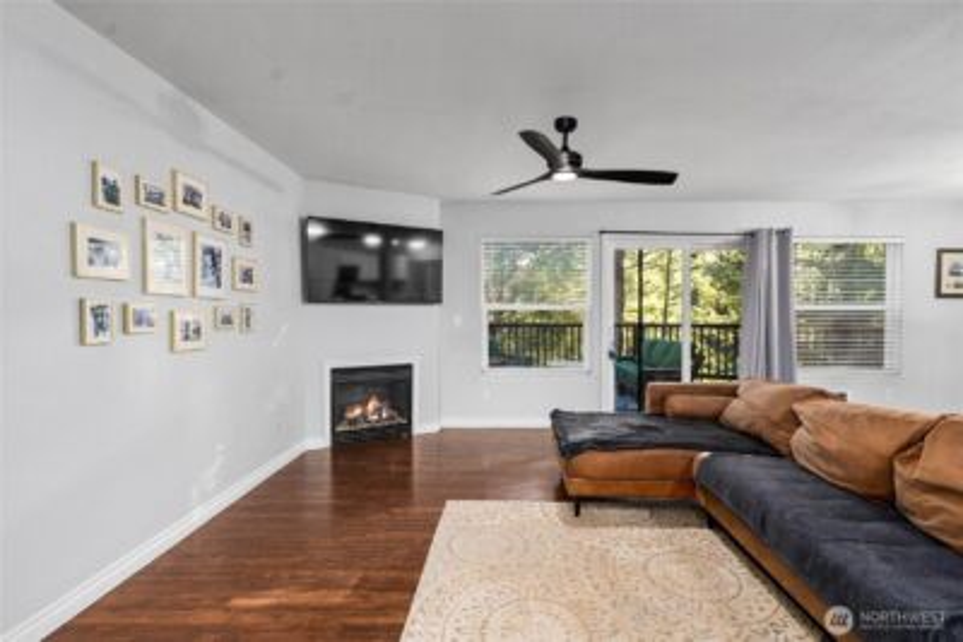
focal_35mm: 15
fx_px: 401
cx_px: 482
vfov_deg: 77.4
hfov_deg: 100.4
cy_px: 321
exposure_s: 1/60
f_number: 7.1
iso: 500
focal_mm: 15
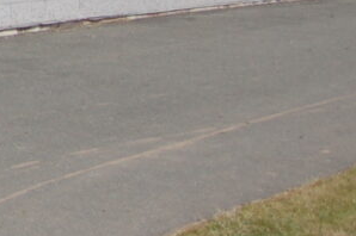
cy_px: -299
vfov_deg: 6.8
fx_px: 1906
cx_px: -732
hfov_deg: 8.7
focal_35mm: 193
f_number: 3.8
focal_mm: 20
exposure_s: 1/2500
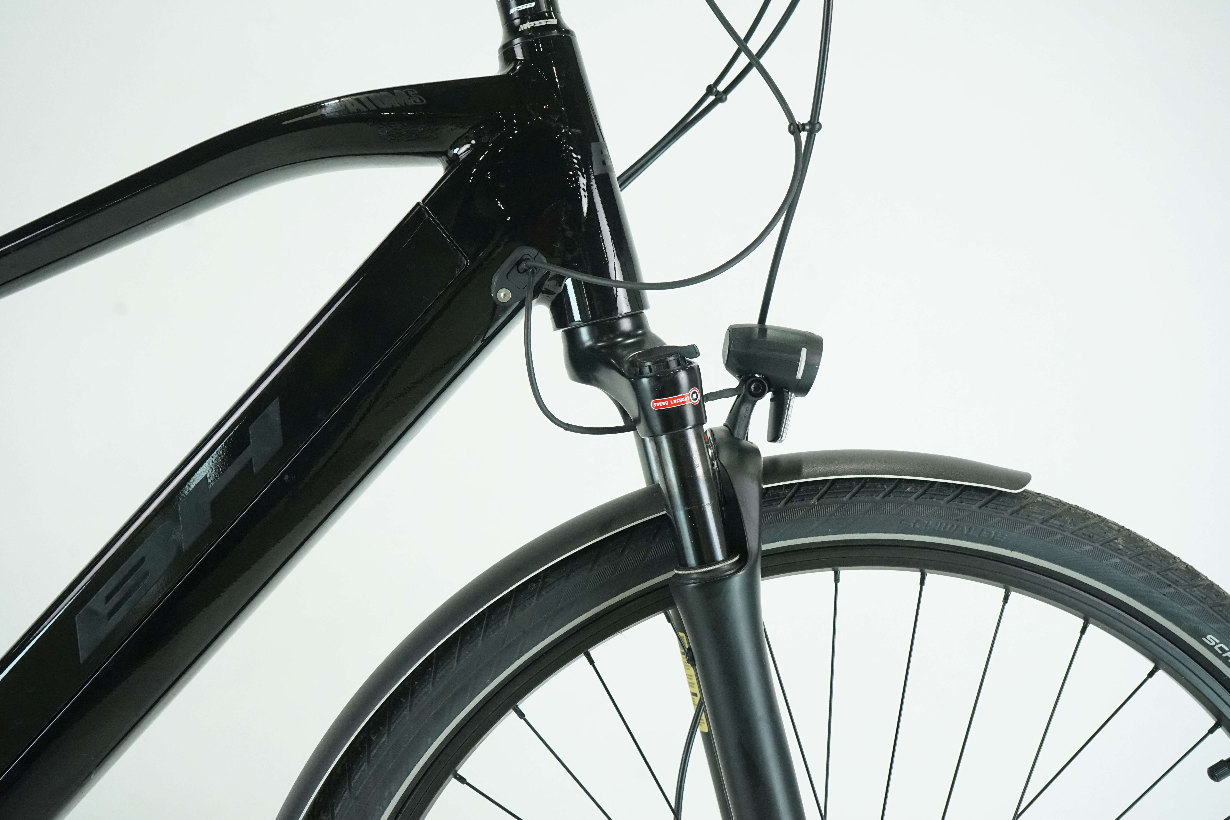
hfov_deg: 53.1
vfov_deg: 36.9
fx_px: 1230
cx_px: 615
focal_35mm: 36
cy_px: 410
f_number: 7.1
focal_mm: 36
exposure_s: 1/200
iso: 3200
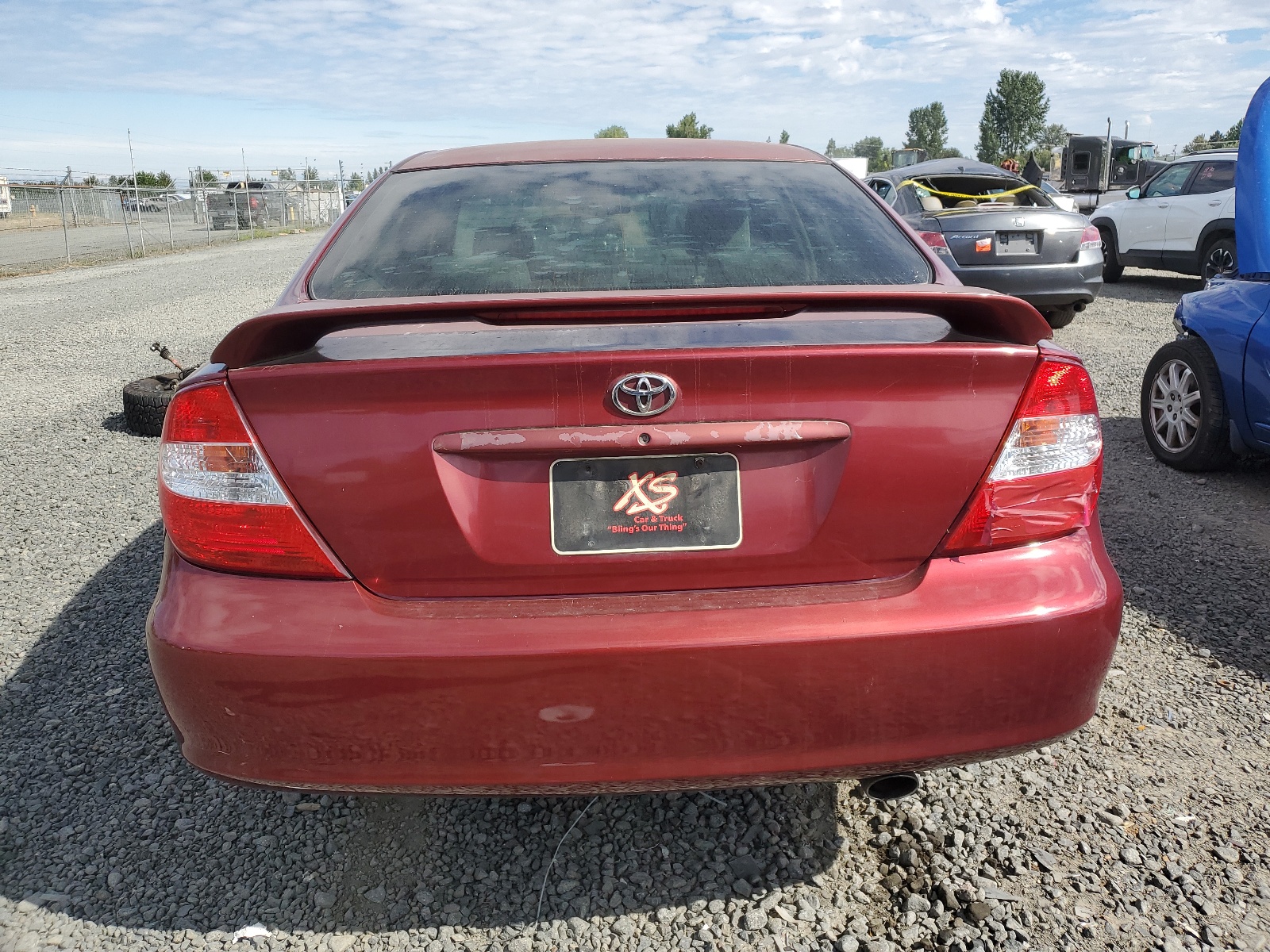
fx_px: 954
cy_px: 476
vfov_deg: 53.1
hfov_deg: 67.3
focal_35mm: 26
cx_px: 635
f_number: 1.5
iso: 50
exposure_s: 1/2500
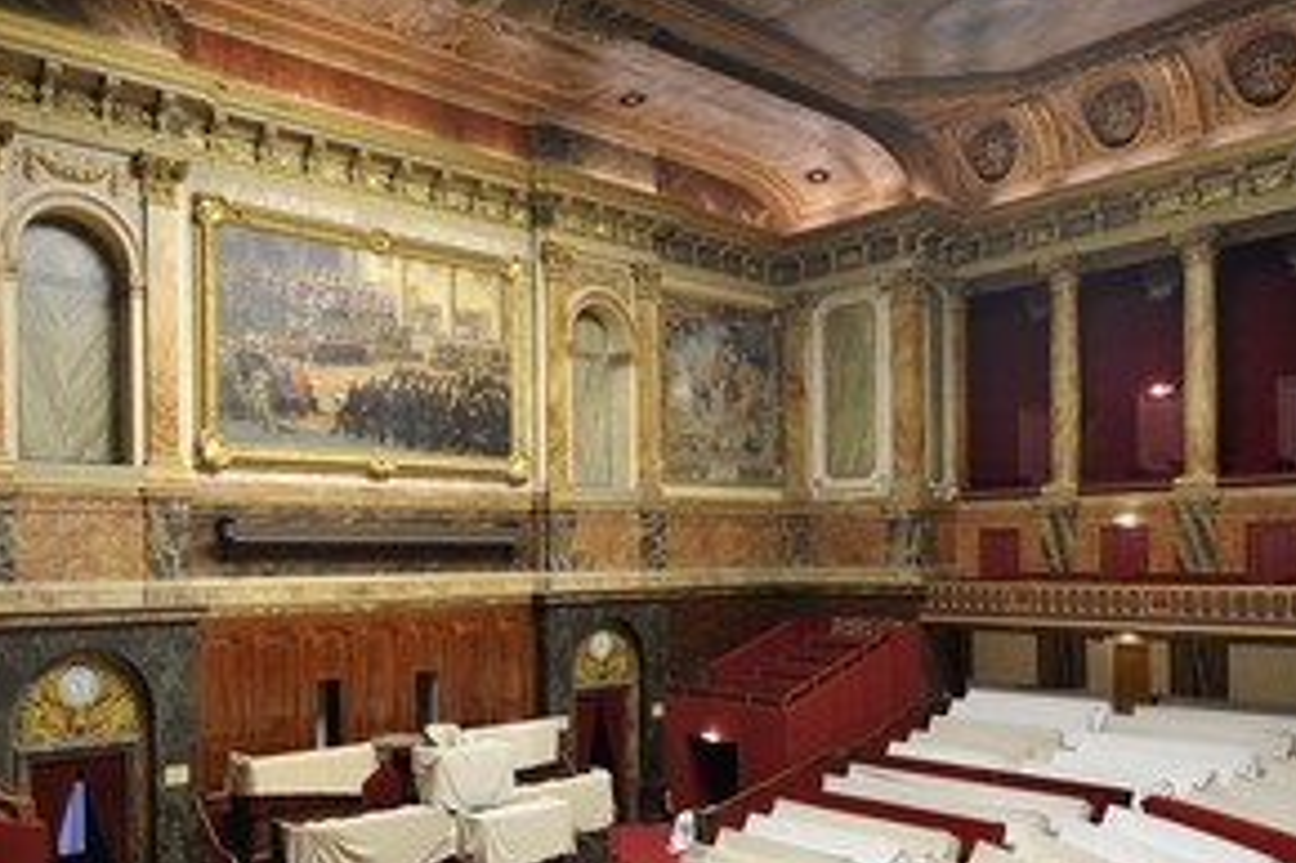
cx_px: 375
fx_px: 1043
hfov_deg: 61.2
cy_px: 563
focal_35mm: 29
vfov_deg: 44.4
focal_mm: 20
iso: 200
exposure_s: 1/1.67
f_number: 7.1
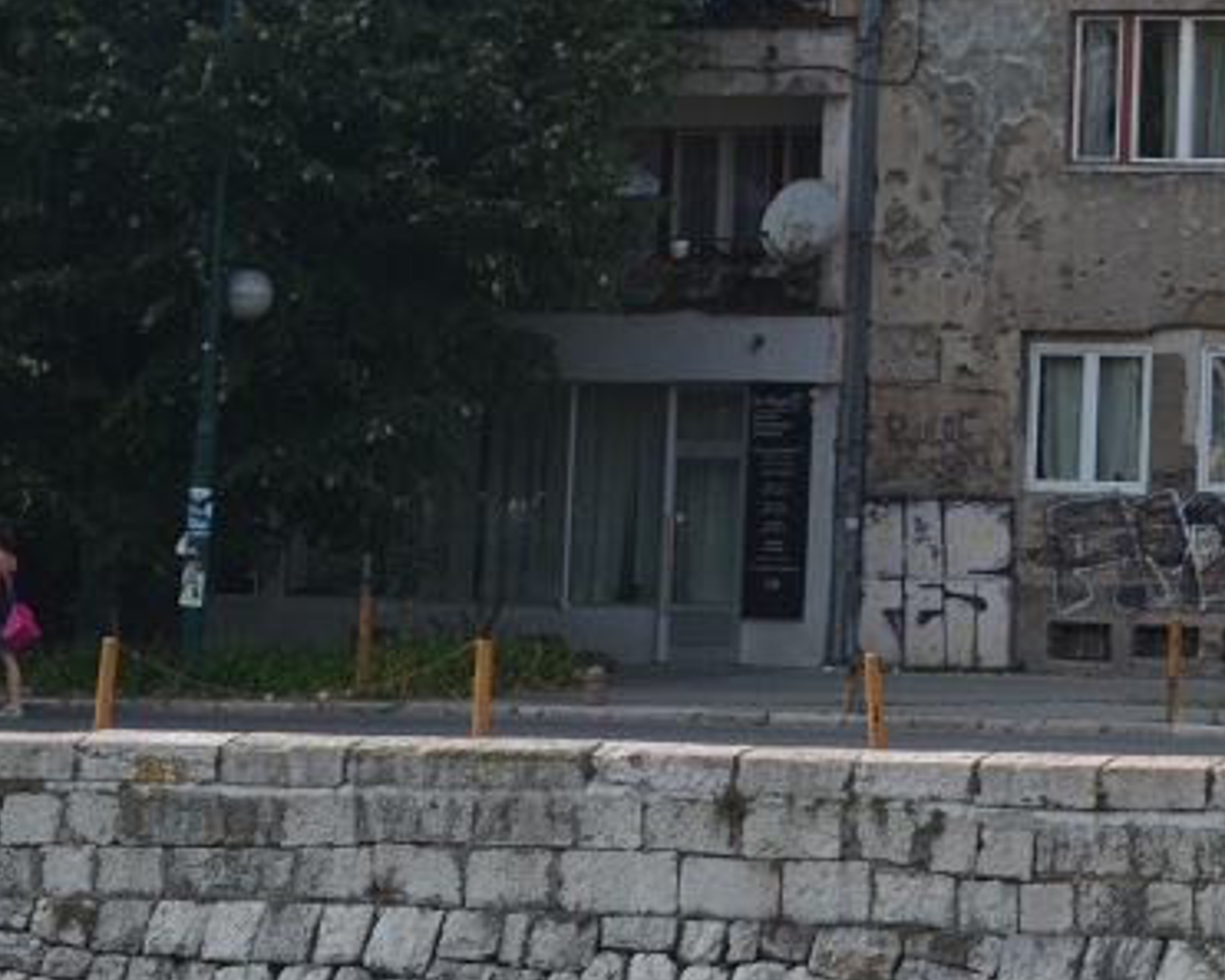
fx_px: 5077
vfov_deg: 10.9
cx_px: 1760
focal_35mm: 140
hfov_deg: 13.1
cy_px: -142
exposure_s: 1/250
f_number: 8
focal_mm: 30
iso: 180
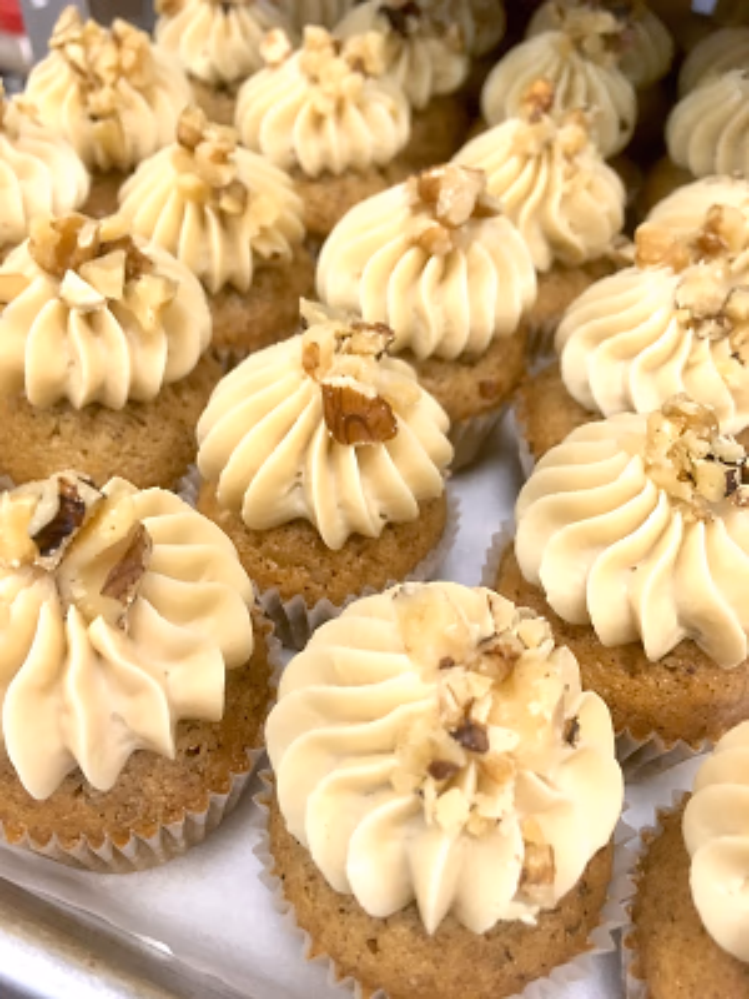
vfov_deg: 61.7
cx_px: 374
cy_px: 500
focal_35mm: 29
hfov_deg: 48.2
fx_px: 837
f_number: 2.2
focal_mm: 4.15
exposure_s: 1/30
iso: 80
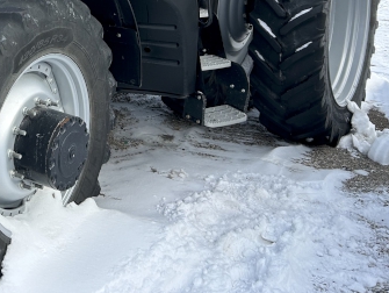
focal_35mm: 62
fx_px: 697
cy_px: -40
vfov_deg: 22.2
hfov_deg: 28.7
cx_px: -22
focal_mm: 5.7
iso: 50
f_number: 1.5
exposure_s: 1/2762
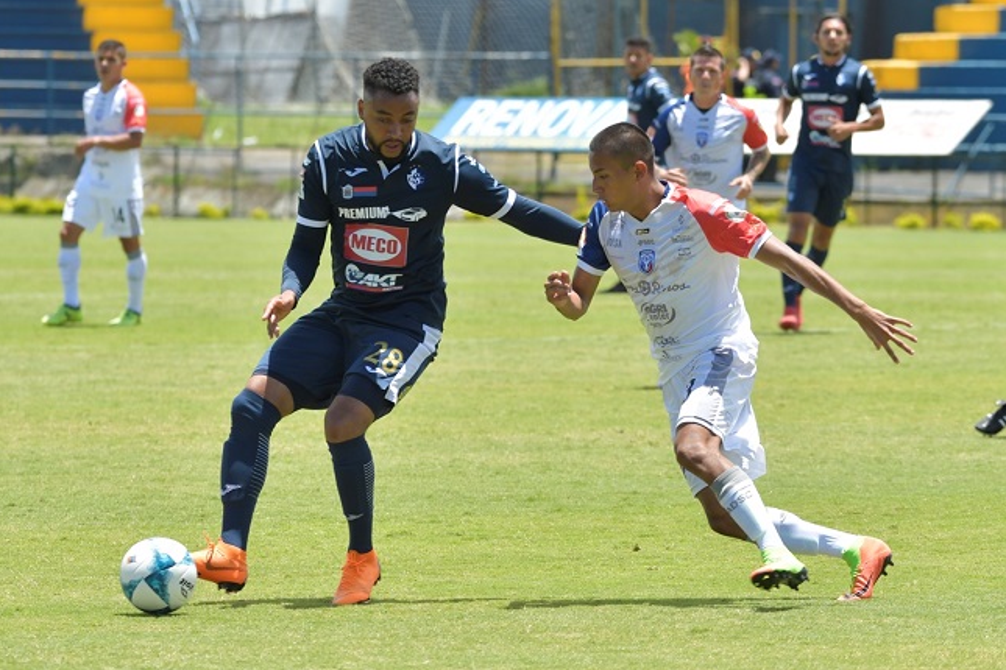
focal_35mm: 287
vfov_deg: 4.8
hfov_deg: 7.2
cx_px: 501
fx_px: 8019
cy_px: 336
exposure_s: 1/800
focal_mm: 190
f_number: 5
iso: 200
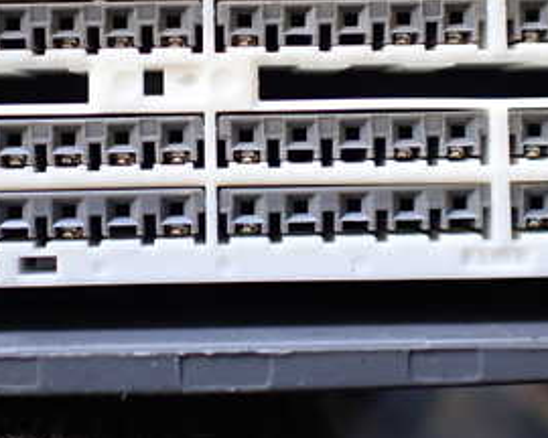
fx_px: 1054
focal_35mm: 65
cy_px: 63
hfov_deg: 29.1
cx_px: 239
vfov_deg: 23.0
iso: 400
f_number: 2.3
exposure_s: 1/125
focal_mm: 5.4
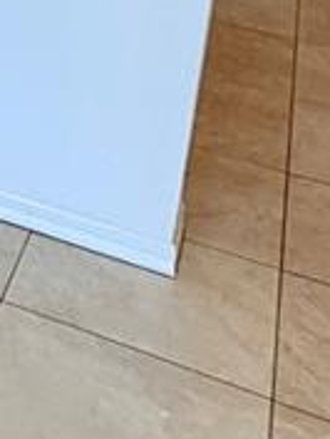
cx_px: -491
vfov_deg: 18.2
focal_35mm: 95
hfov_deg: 12.1
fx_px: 1206
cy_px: -228
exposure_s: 1/120
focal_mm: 2.22
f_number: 2.2
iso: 160
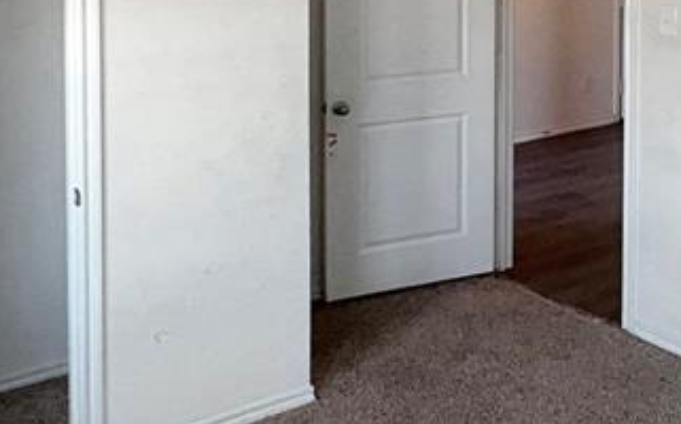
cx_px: 439
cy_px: 142
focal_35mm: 44
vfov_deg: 29.0
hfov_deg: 44.8
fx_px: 816
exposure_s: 1/121
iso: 80
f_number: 1.8
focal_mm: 1.57
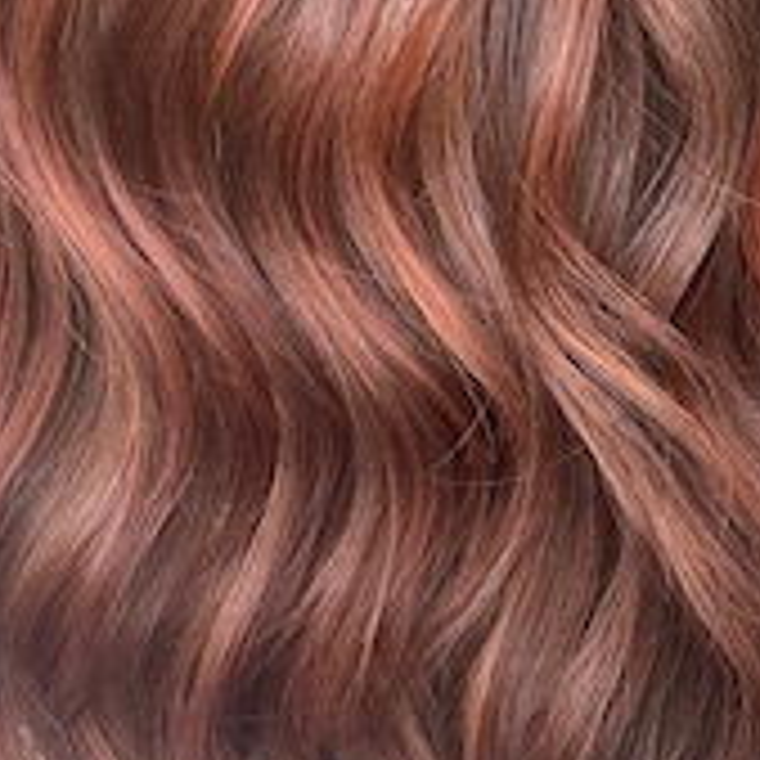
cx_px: 486
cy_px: 319
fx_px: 2161
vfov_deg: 19.9
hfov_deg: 19.9
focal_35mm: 87
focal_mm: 4.2
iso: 32
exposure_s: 1/267
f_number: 1.6
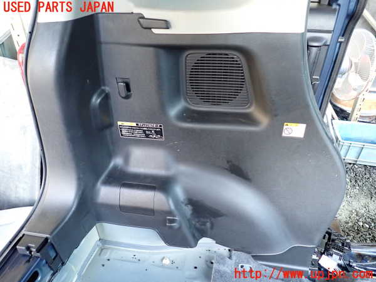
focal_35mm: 25
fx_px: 272
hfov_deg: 69.4
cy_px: 141
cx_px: 188
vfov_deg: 54.9
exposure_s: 1/30
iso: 400
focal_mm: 4.5
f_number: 2
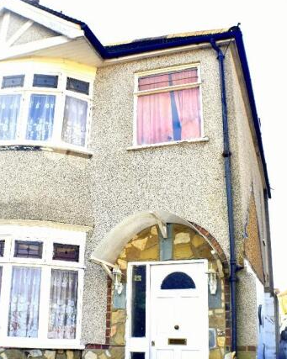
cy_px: 180
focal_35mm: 50
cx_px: 134
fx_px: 528
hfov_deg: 30.4
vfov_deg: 37.6
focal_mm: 23
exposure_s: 1/60
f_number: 8
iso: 100
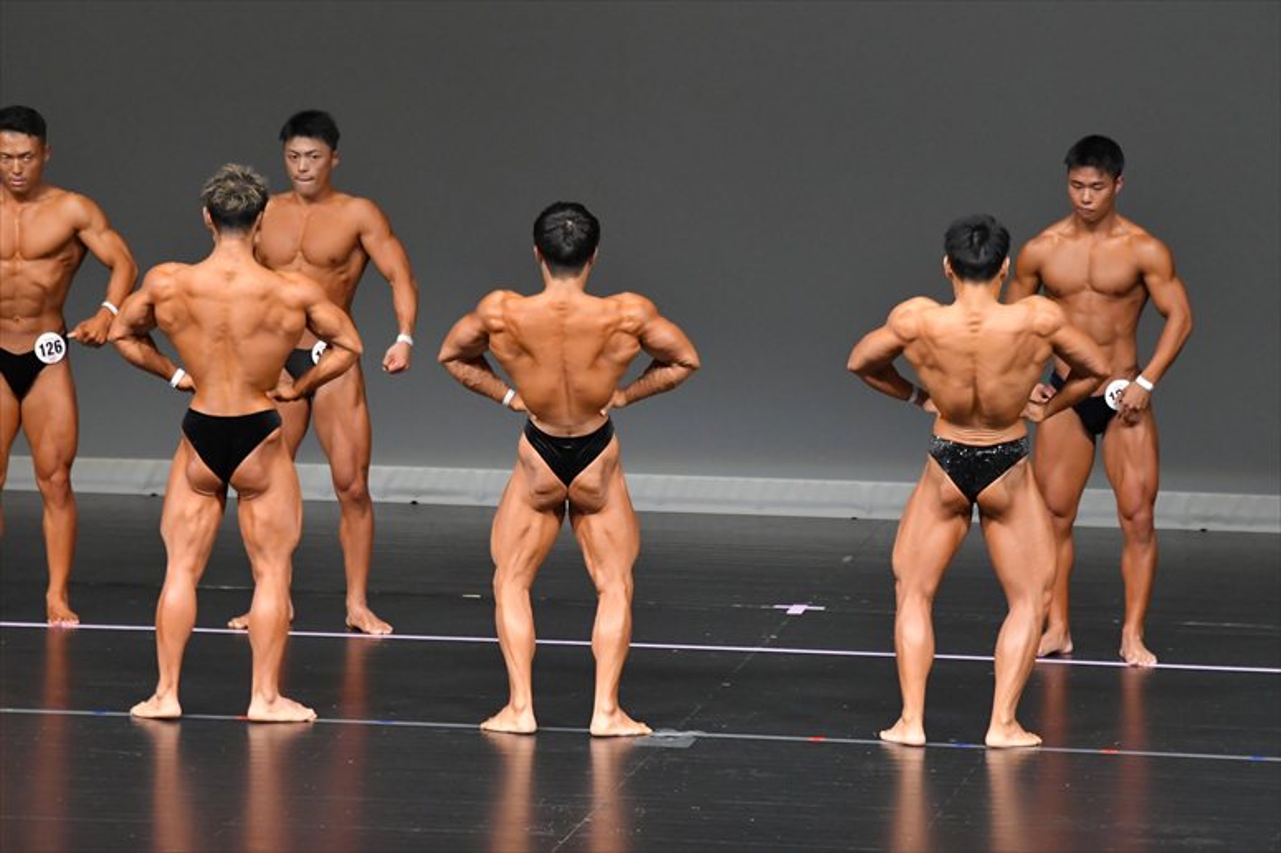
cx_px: 640
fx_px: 9603
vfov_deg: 5.1
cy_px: 426
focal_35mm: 270
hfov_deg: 7.6
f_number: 5.6
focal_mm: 180
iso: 5000
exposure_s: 1/400
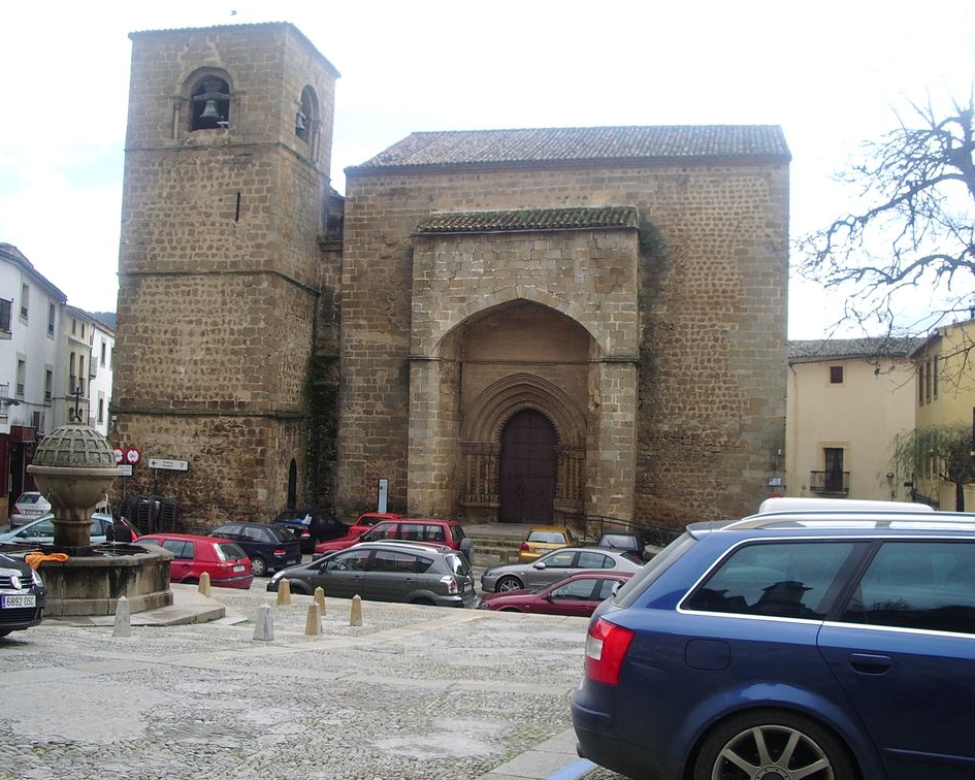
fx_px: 1068
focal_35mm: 37
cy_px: 387
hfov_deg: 49.1
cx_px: 467
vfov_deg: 40.1
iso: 50
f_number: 4.3
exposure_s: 1/125
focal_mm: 5.8
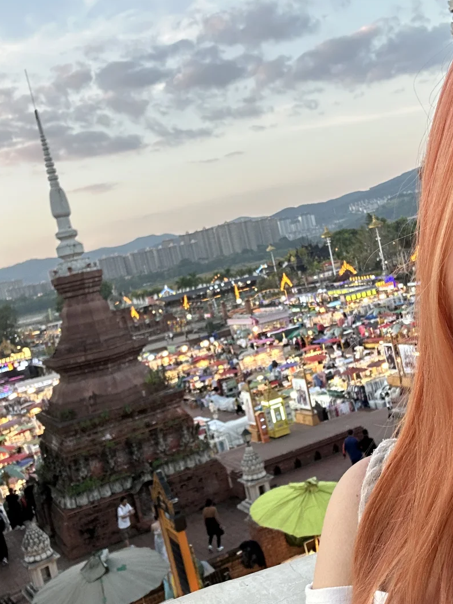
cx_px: 240
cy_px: 315
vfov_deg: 45.8
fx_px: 716
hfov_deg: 35.1
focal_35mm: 41
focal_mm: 2.69
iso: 80
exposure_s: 1/102
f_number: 1.9
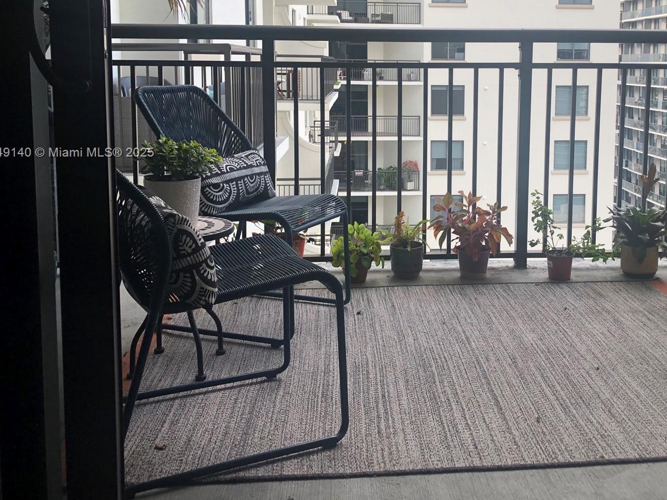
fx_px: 771
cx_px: 440
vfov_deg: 35.5
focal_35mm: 40
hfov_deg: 46.1
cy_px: 154
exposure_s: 1/120
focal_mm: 3.99
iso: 25
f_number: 1.8
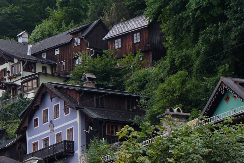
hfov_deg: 11.1
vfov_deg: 7.8
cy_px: 241
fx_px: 1179
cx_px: -177
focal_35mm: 174
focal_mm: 23
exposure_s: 1/300
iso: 200
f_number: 4
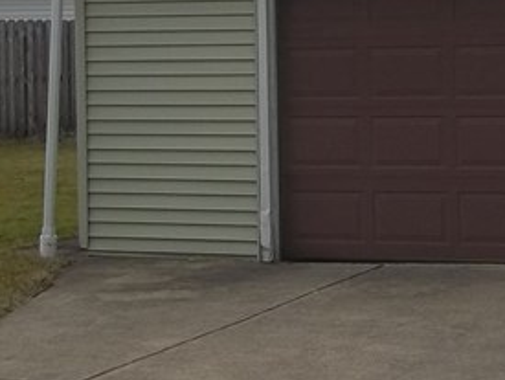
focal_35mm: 119
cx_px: 529
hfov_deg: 16.1
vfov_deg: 12.4
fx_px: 1738
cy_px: 72
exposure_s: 1/320
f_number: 2.9
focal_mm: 5.7
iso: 64
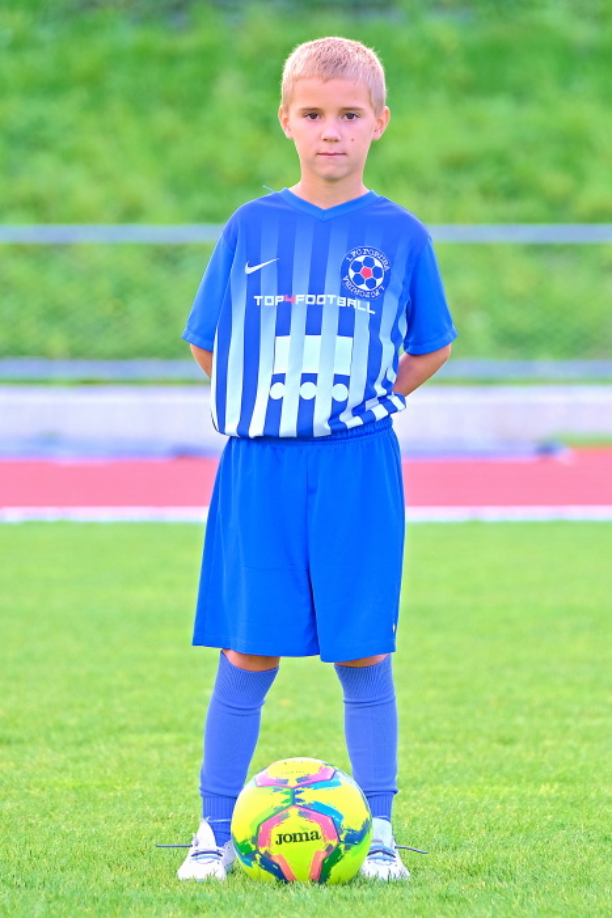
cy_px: 459
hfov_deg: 7.4
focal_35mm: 186
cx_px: 306
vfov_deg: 11.1
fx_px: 4745
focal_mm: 124.3
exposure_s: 1/340
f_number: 2.8
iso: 320
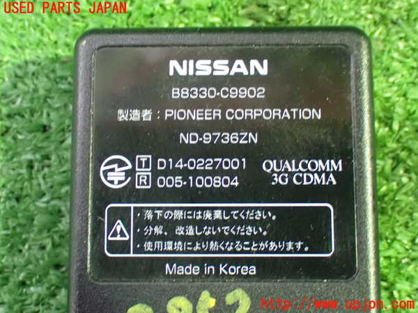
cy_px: 156
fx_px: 749
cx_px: 209
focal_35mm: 62
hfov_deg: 31.2
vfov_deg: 23.7
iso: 1600
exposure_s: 1/15
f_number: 3.6
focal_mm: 11.09
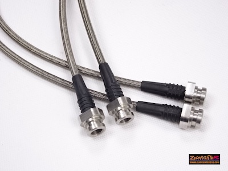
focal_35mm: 64
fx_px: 422
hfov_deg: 30.3
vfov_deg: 22.9
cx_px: 114
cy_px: 86
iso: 250
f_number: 4.5
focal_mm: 10.95
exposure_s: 1/80
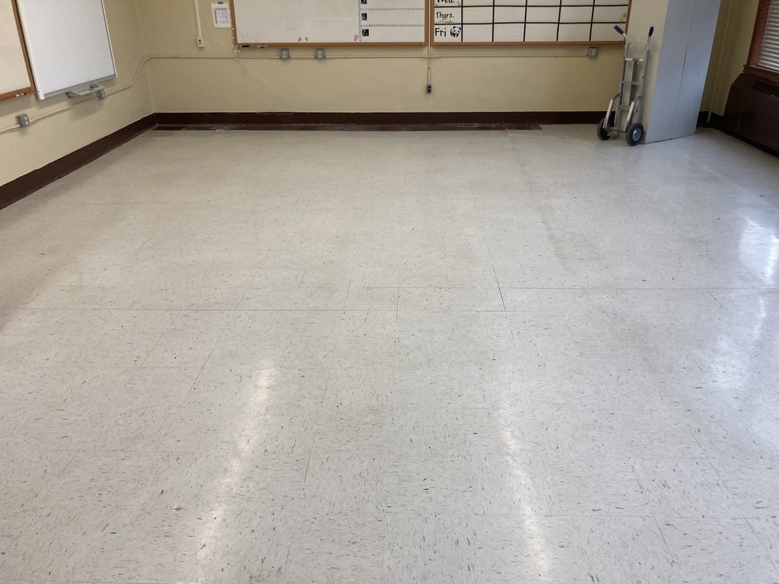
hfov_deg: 63.4
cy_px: 292
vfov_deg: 49.7
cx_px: 390
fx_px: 630
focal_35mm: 28
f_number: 1.8
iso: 64
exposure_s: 1/120
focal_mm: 3.99
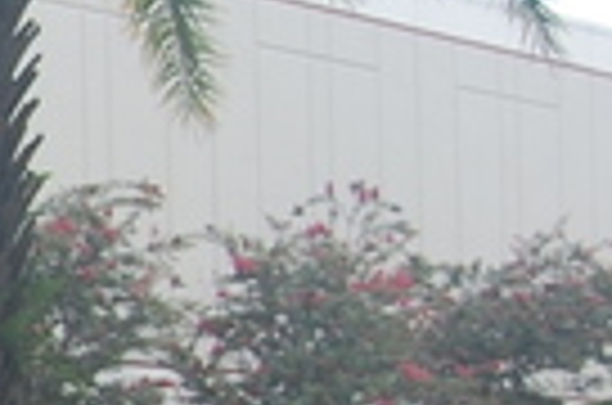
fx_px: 4325
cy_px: 513
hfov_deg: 6.9
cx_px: -1512
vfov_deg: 5.3
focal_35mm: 255
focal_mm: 24
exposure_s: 1/200
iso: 200
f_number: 7.1
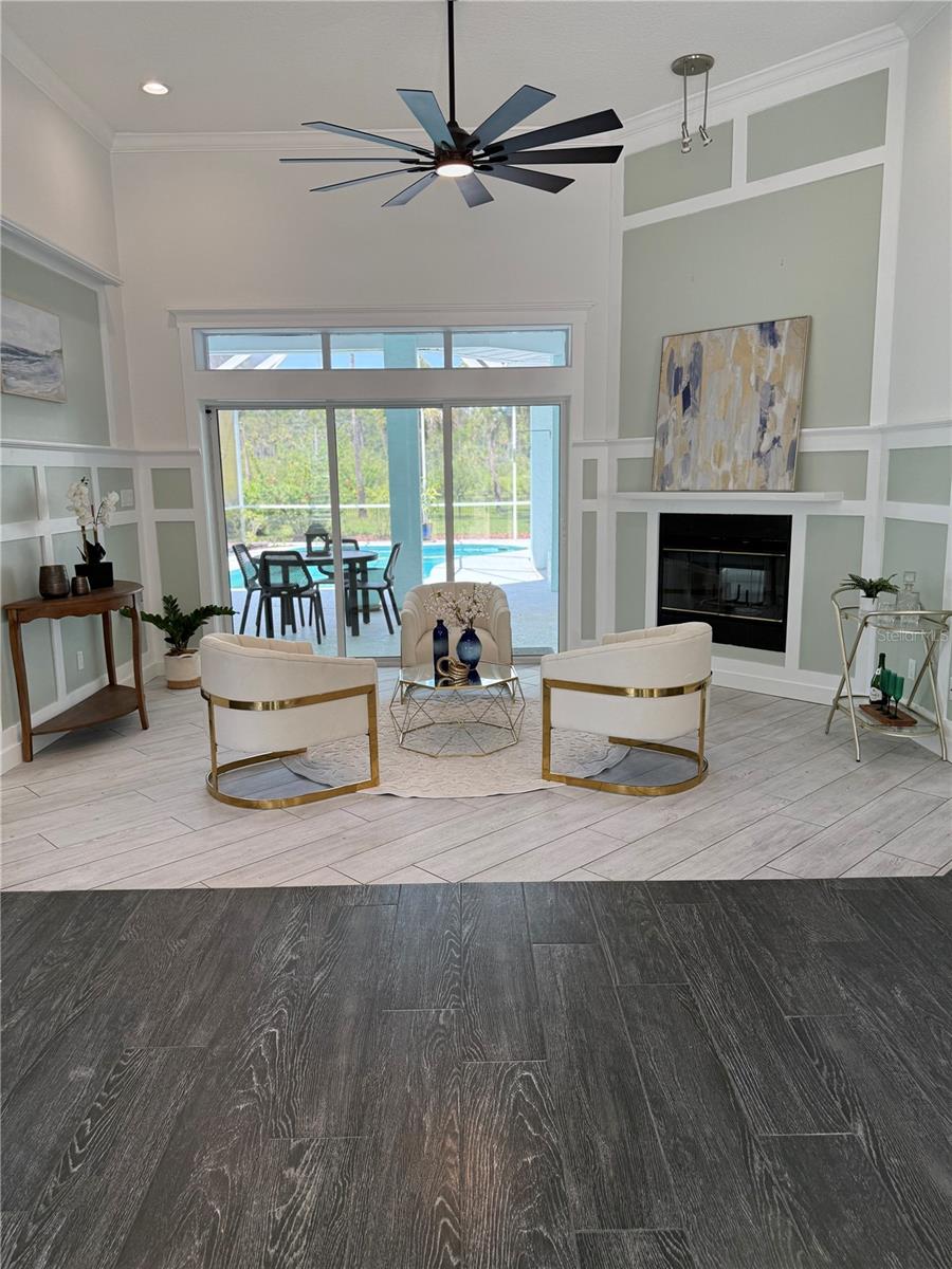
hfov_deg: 56.8
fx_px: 880
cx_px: 476
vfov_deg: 71.6
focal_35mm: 24
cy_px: 634
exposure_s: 1/347
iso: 100
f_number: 1.78
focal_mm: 6.76
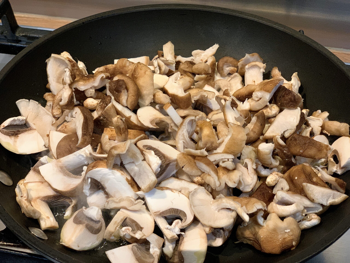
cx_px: 175
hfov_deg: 36.8
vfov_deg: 28.0
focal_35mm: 52
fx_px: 526
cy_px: 132
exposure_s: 1/50
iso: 250
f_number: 2.4
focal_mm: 6
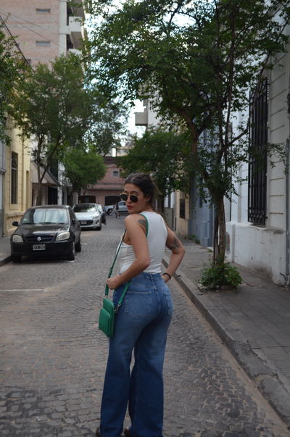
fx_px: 527
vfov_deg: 45.0
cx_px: 145
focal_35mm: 44
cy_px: 218
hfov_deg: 30.7
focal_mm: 29
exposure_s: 1/500
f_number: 4.5
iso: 800
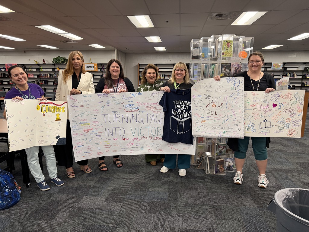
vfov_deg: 56.8
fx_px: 214
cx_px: 154
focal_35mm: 24
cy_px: 116
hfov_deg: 71.6
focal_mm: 6.76
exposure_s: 1/81
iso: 200
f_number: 1.78
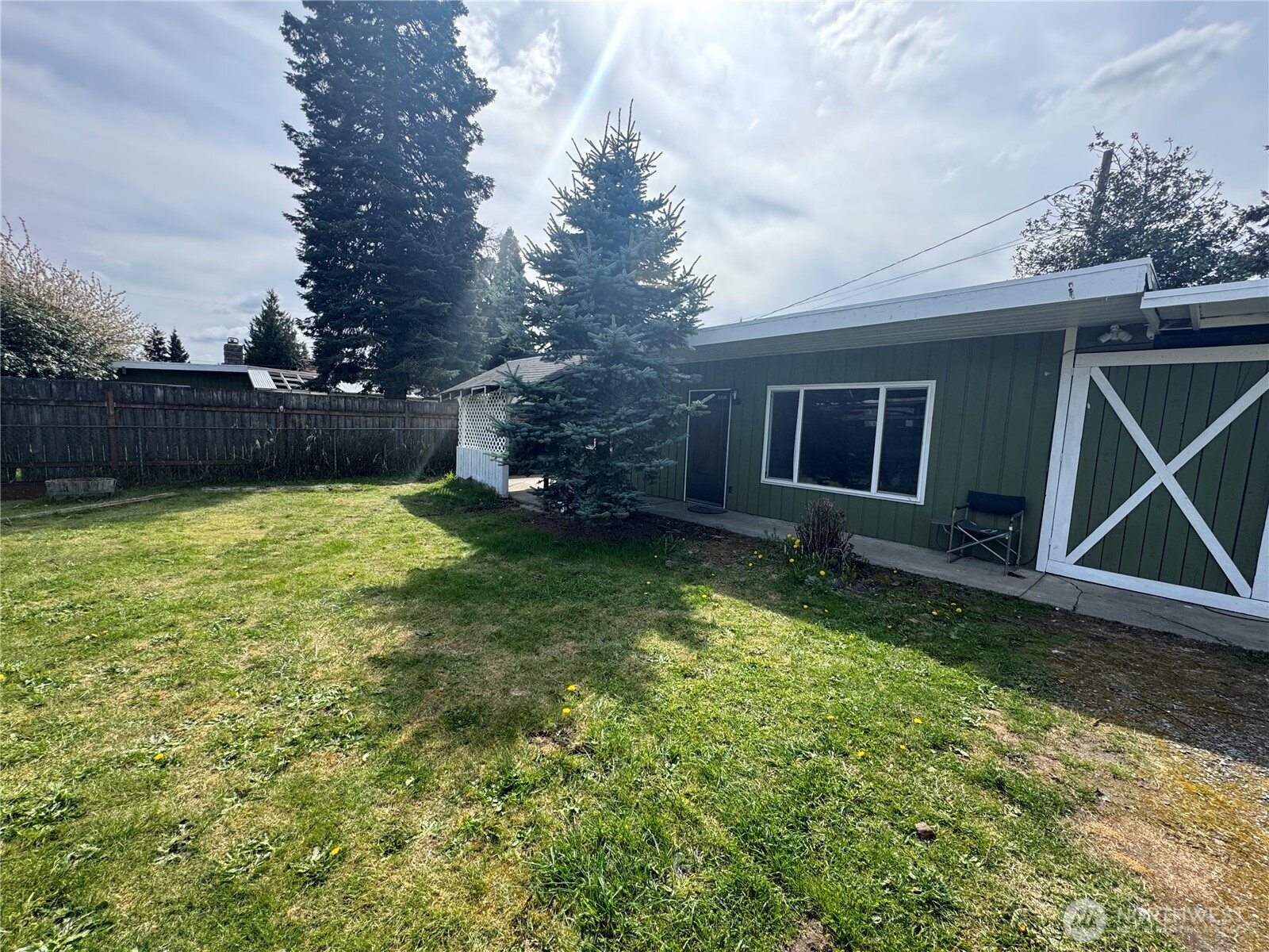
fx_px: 513
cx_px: 634
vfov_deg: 85.7
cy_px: 476
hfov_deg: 102.1
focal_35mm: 14
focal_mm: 2.22
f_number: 2.2
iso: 50
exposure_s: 1/681
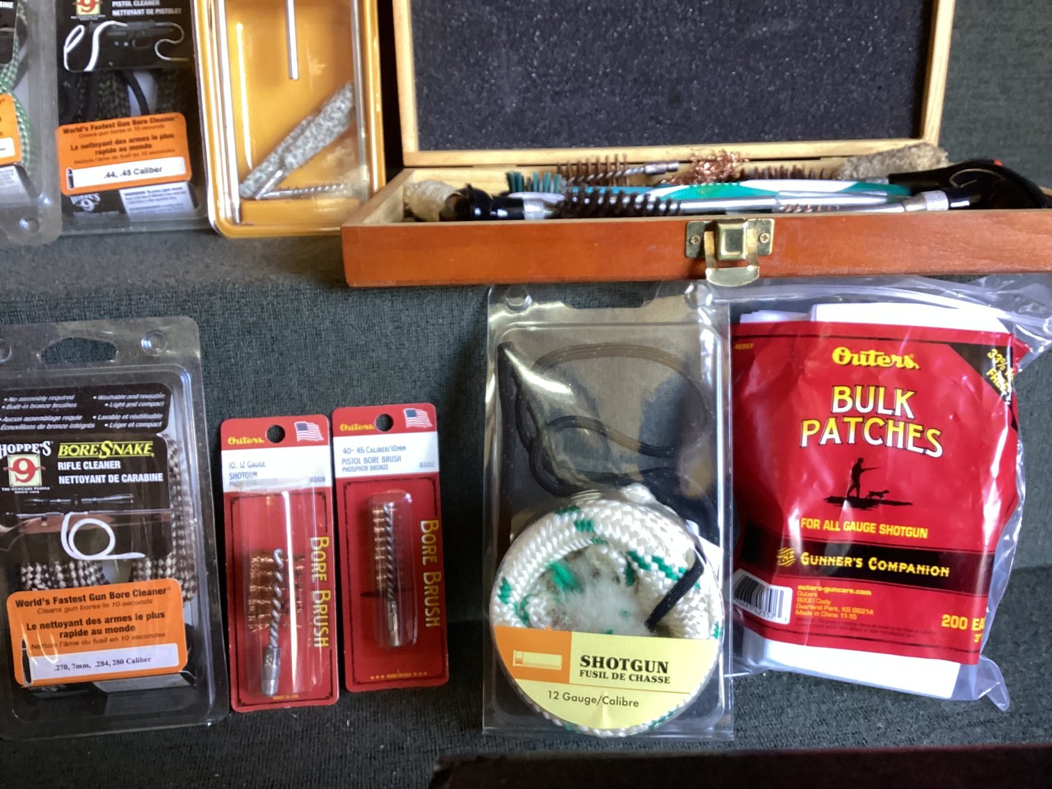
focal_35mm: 31
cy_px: 394
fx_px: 942
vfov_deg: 45.4
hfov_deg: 58.3
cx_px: 526
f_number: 2.4
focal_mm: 3.3
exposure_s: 1/50
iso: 200
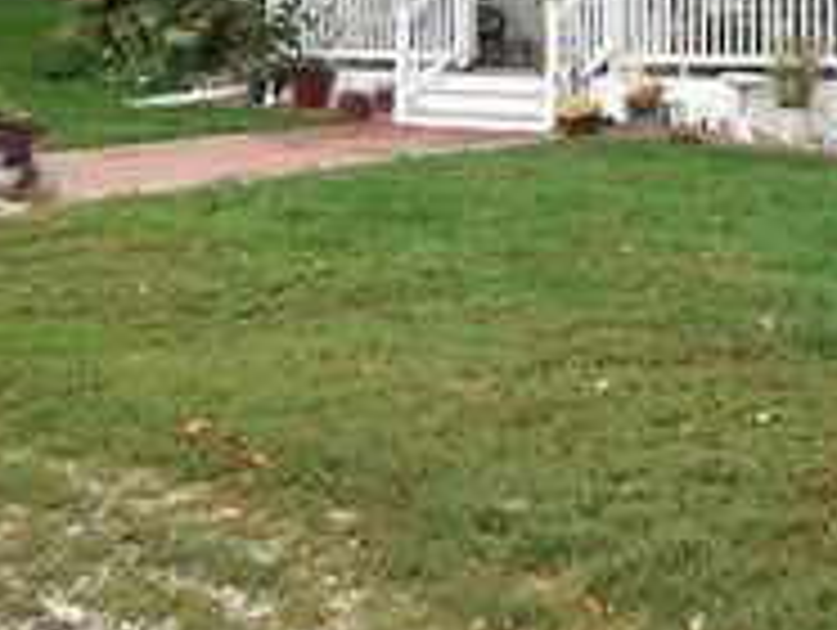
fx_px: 1501
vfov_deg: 22.3
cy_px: -79
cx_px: 724
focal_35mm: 62
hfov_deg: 30.1
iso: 125
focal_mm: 8.8
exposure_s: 1/250
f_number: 4
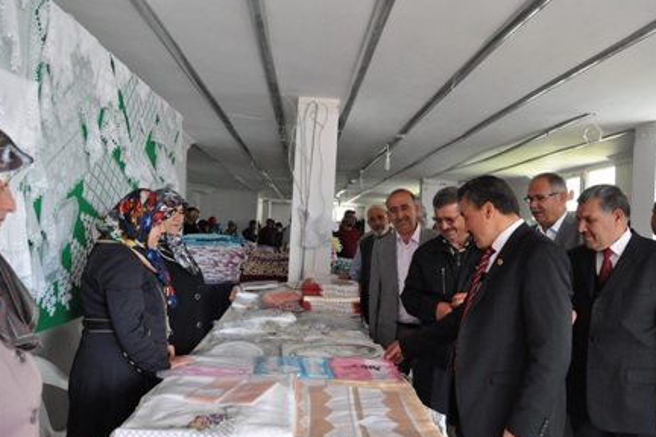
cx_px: 322
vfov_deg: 46.4
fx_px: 510
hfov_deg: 65.5
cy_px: 225
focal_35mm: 28
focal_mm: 18
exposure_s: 1/160
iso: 2500
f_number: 6.3
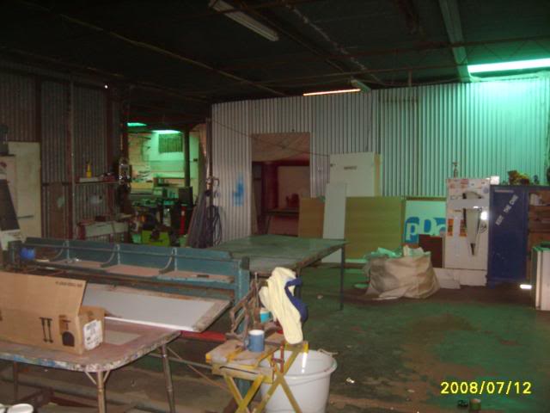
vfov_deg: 40.7
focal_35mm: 35
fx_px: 556
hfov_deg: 52.6
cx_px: 275
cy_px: 206
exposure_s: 1/30
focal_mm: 7.4
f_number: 2.8
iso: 235
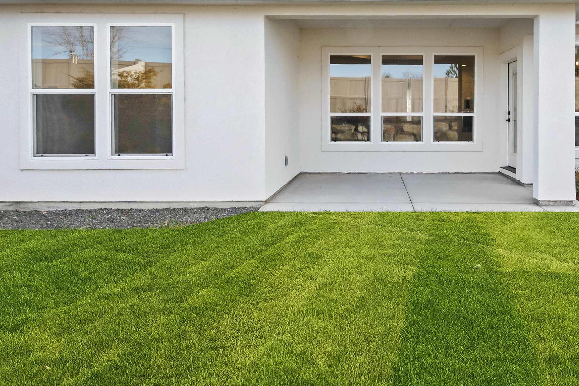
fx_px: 402
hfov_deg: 69.7
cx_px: 381
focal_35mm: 25
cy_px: 125
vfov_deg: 50.3
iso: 320
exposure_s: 1/400
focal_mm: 15
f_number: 8
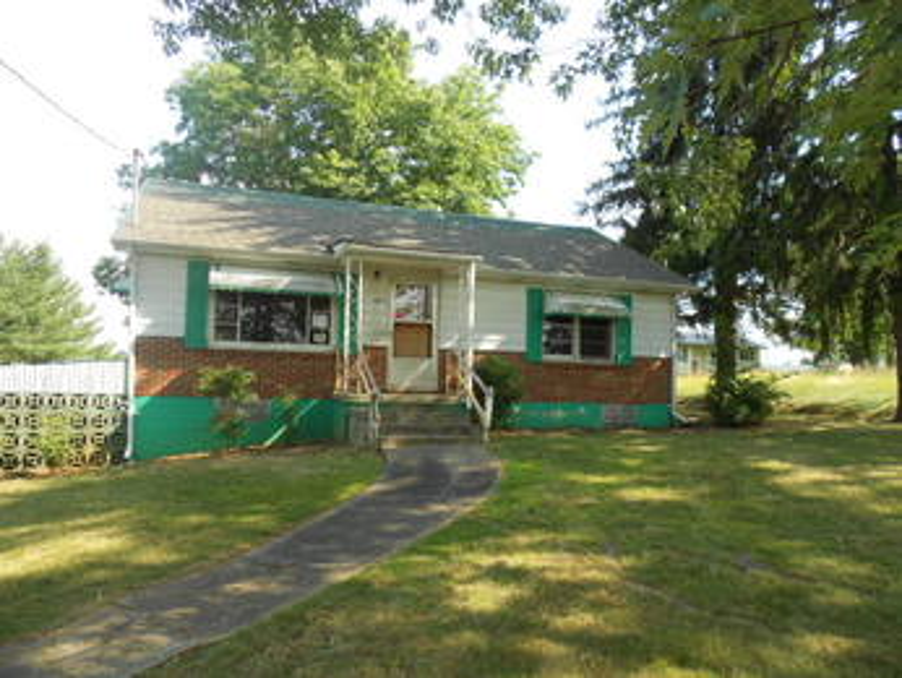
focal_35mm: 26
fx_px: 678
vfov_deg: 53.1
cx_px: 451
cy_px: 339
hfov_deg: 67.3
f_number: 3.2
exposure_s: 1/200
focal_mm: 4.6
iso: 80
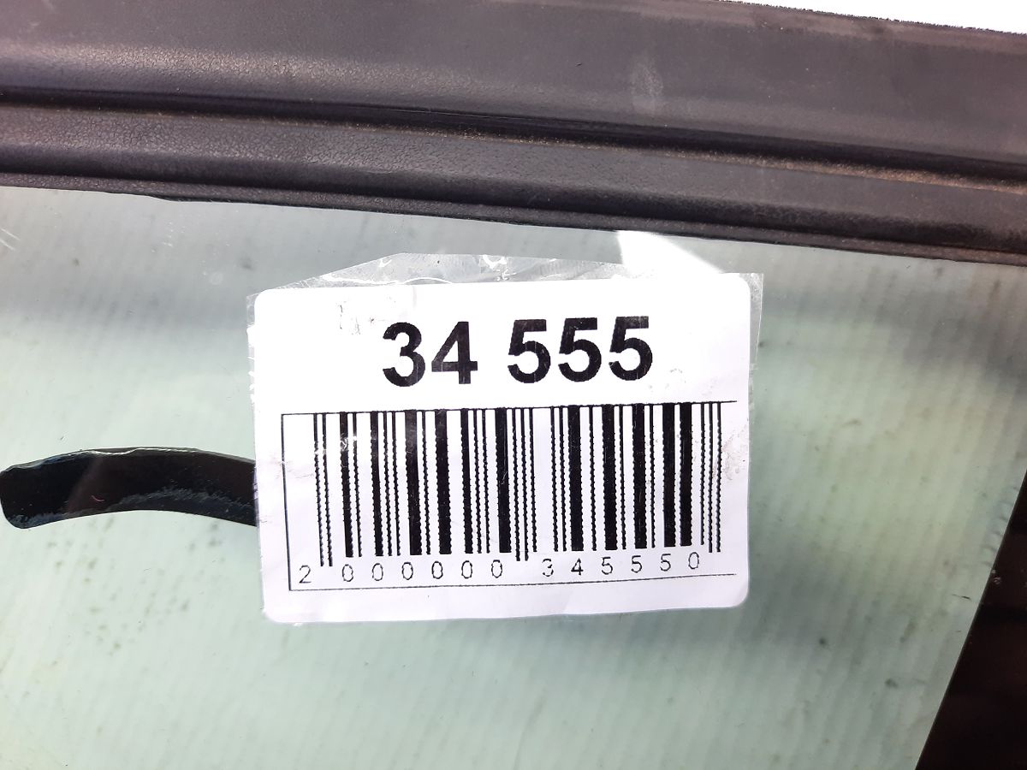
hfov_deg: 69.4
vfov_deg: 54.9
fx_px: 742
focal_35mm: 25
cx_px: 514
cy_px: 385
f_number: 2
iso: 160
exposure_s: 1/50
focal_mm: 4.6
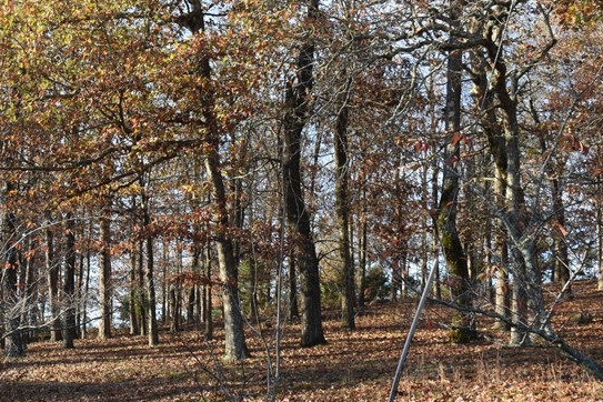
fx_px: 1306
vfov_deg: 17.5
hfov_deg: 25.1
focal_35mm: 78
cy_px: 248
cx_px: 46
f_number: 5.6
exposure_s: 1/250
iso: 200
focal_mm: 26
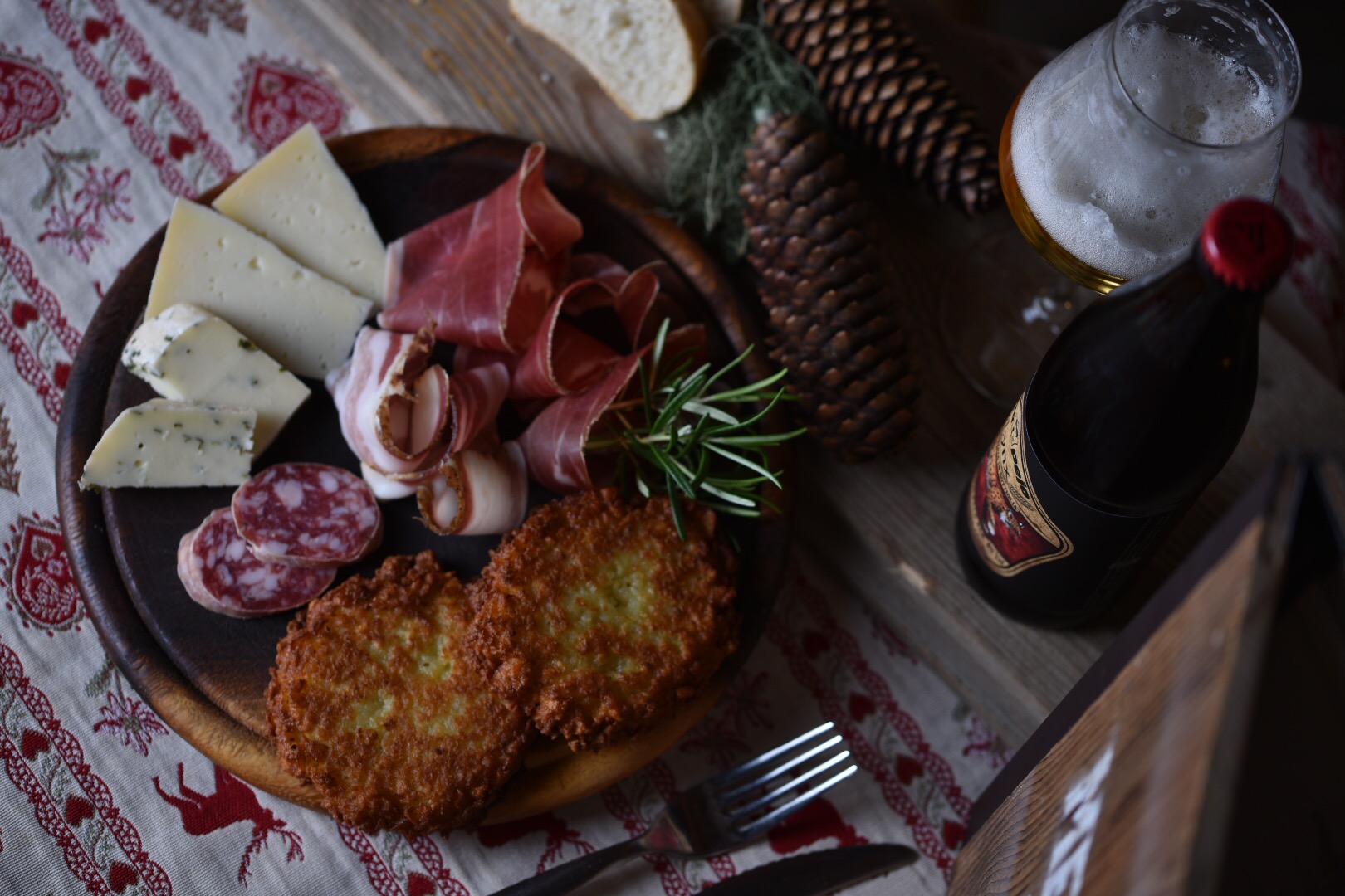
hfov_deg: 19.5
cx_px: 672
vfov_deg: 13.0
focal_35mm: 105
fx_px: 3923
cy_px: 448
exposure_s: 1/100
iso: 79
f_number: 3.5
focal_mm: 105
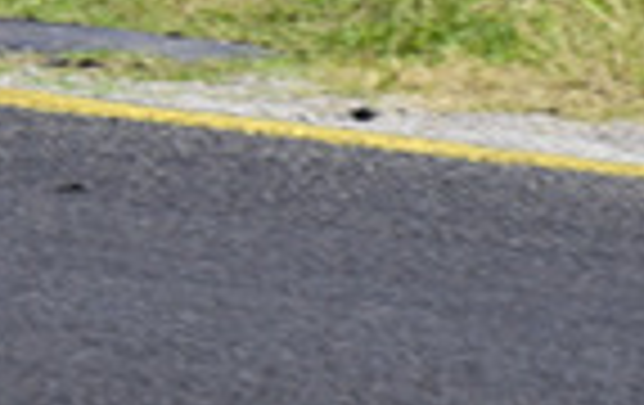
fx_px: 37985
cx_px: -901
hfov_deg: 1.0
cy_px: -540
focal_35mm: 2160
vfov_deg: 0.6
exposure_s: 1/640
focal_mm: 380
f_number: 11
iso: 500
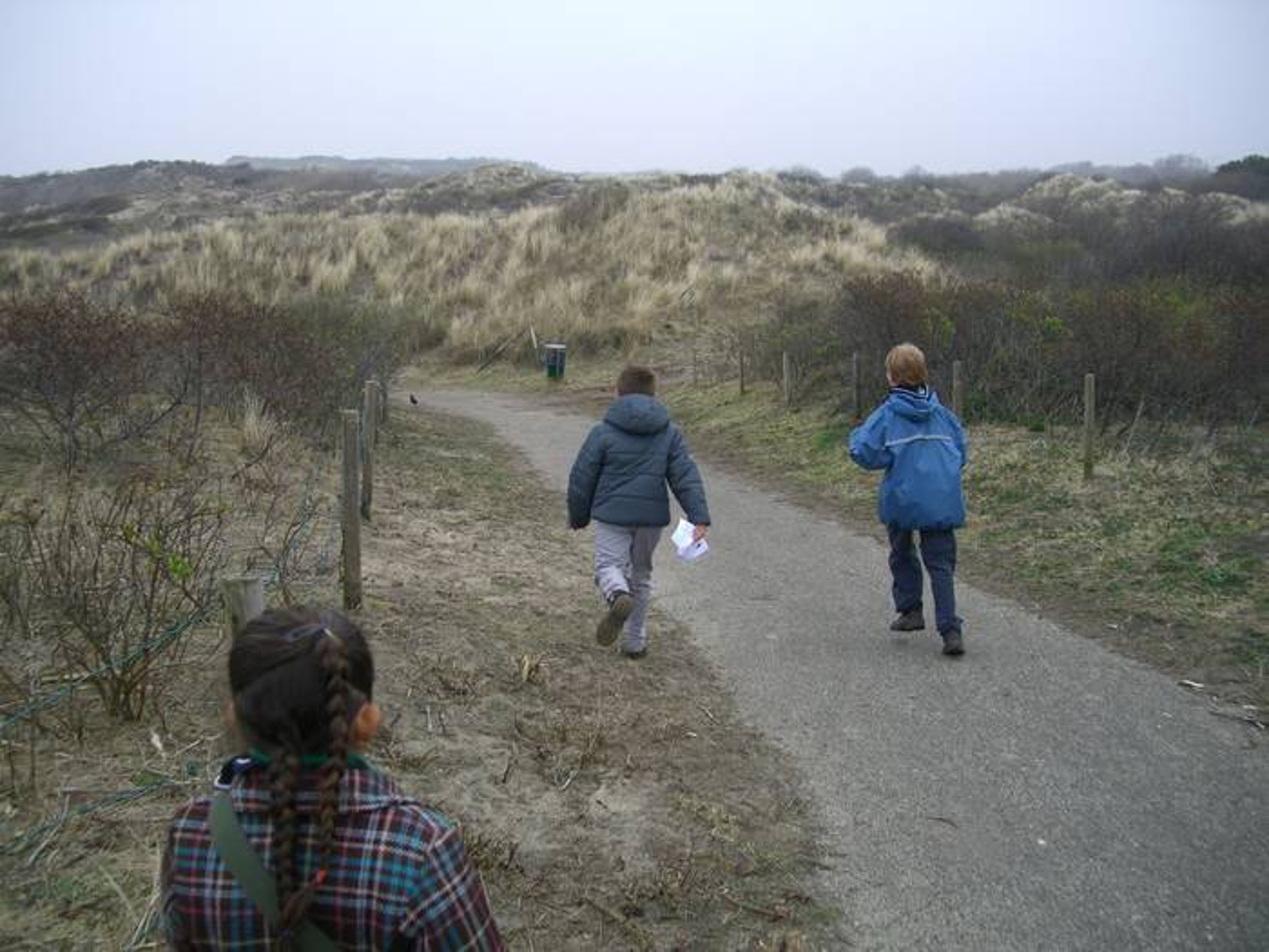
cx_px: 634
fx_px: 1393
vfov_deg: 37.7
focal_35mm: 38
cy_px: 476
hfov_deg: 49.0
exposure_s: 1/500
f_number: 2.8
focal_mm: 7.9
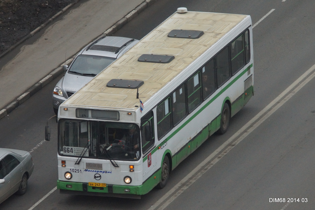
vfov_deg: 3.1
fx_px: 3936
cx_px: 158
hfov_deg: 4.6
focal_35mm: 450
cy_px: 105
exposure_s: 1/800
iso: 1250
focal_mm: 300
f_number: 5.6
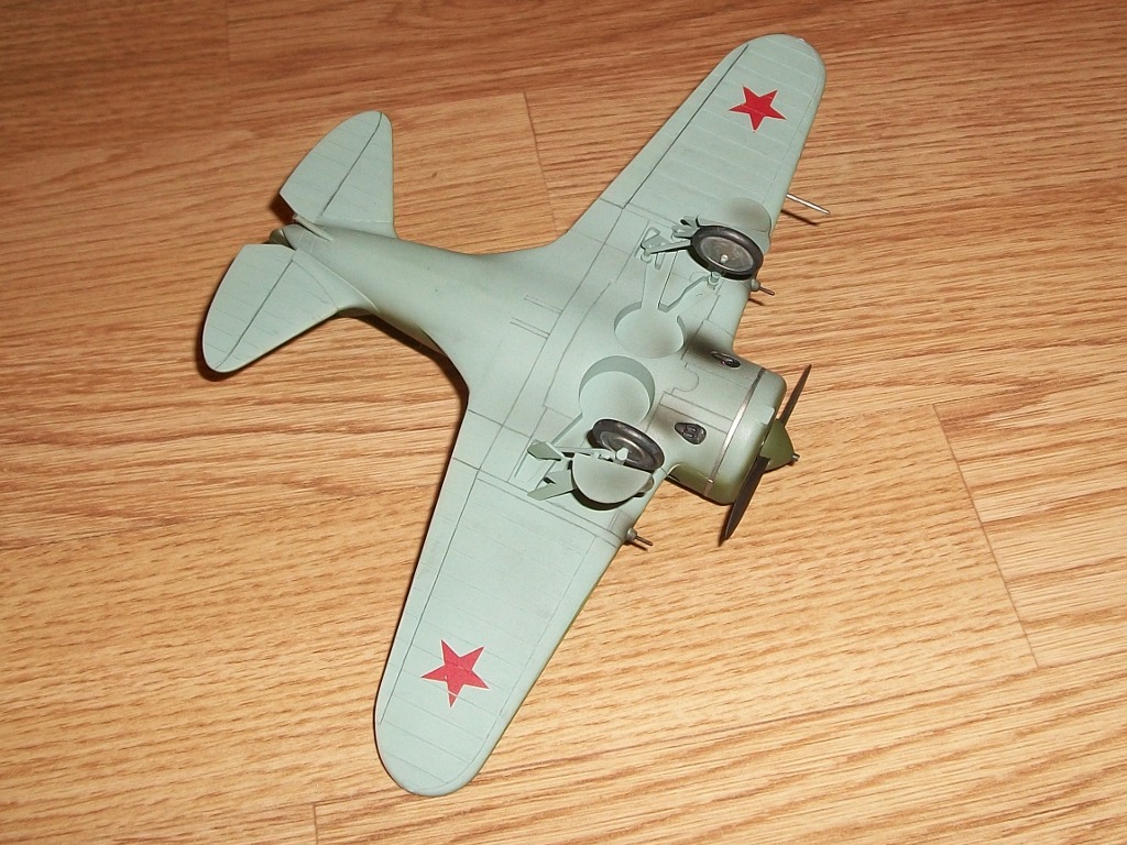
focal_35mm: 32
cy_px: 422
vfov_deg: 44.2
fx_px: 1042
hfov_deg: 56.8
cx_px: 564
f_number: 2.9
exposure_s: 1/30
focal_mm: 5.7
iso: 80
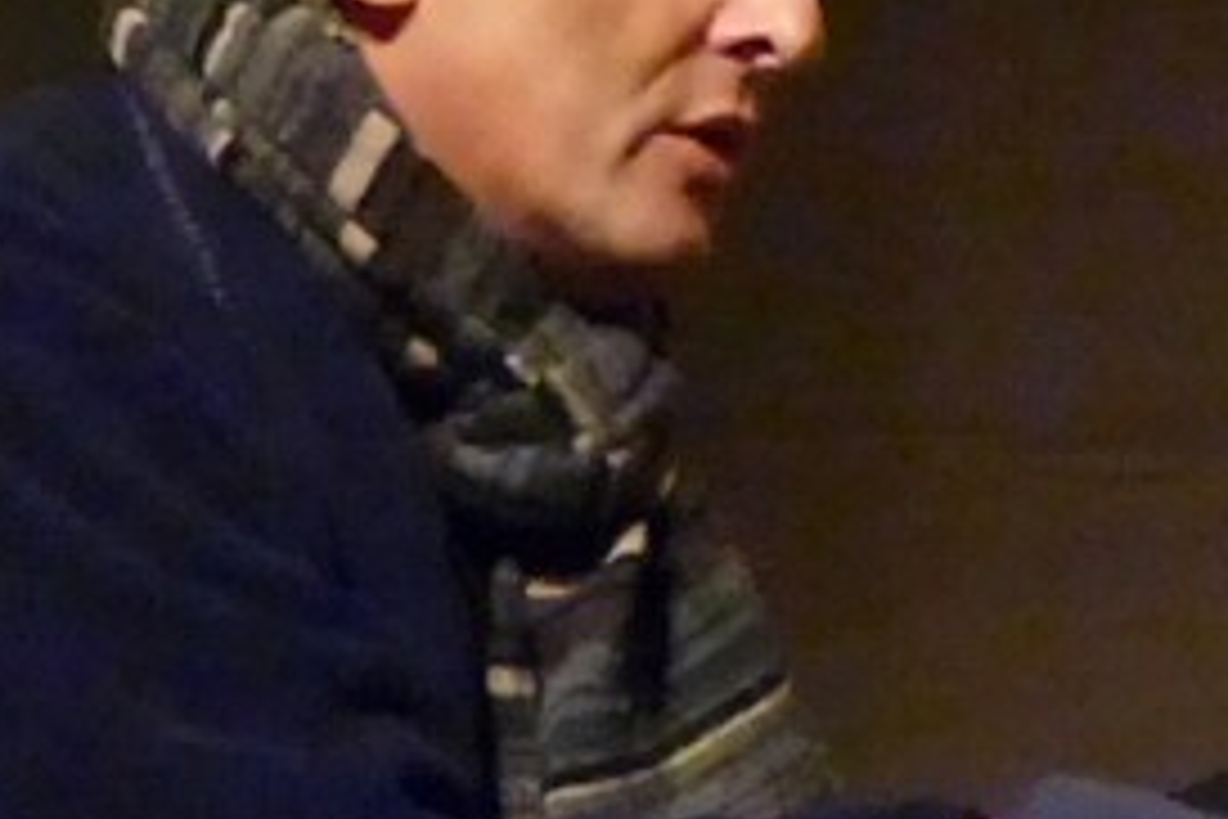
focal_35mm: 459
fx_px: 15656
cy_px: 508
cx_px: 1718
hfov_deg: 4.5
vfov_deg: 3.0
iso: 3200
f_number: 5.3
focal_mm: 27.7
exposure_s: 1/15
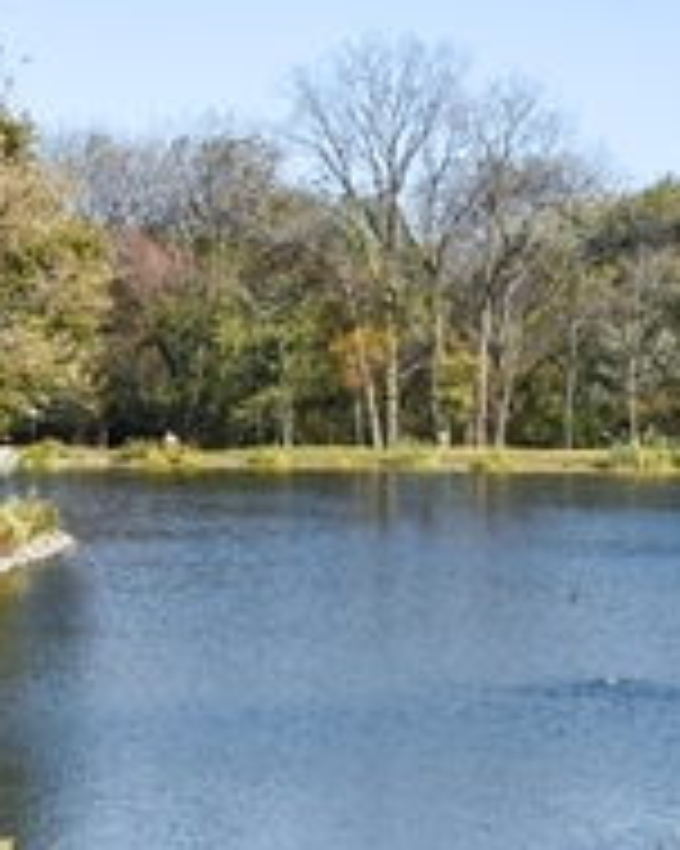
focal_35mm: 134
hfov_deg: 11.5
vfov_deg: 14.4
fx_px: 3374
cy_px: 333
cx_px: 356
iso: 200
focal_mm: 20
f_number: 9.5
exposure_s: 1/500
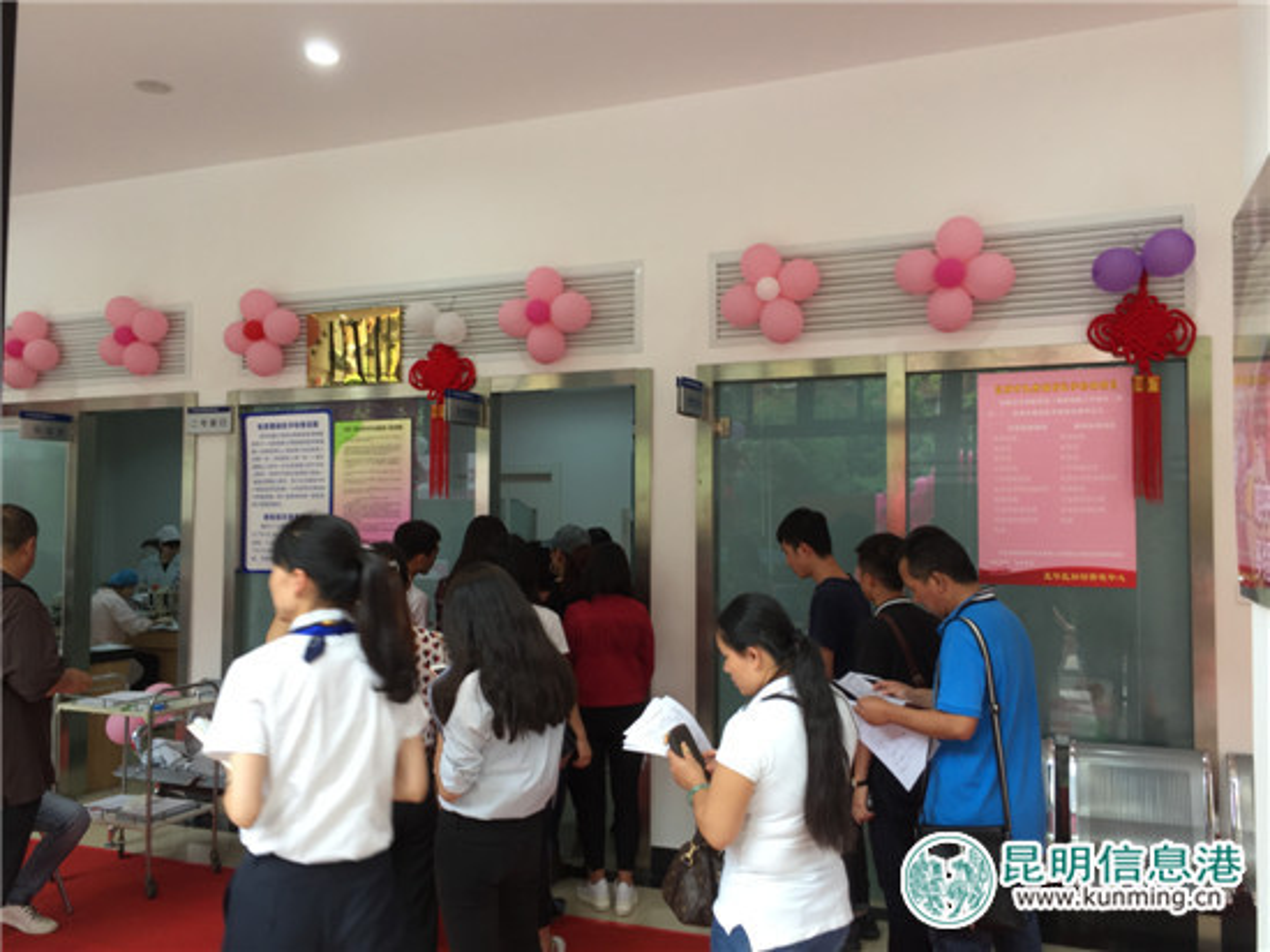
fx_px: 1063
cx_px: 635
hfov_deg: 61.7
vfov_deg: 48.2
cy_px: 476
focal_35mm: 29
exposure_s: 1/50
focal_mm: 4.15
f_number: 2.2
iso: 32
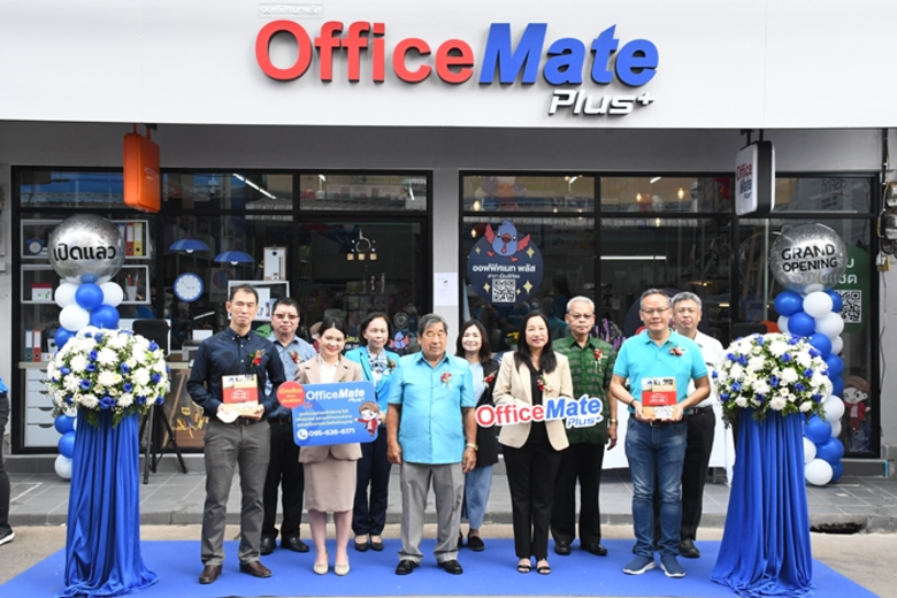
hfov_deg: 48.5
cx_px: 448
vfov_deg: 33.4
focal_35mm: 40
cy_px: 299
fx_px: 997
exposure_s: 1/500
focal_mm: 27
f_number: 11
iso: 2500
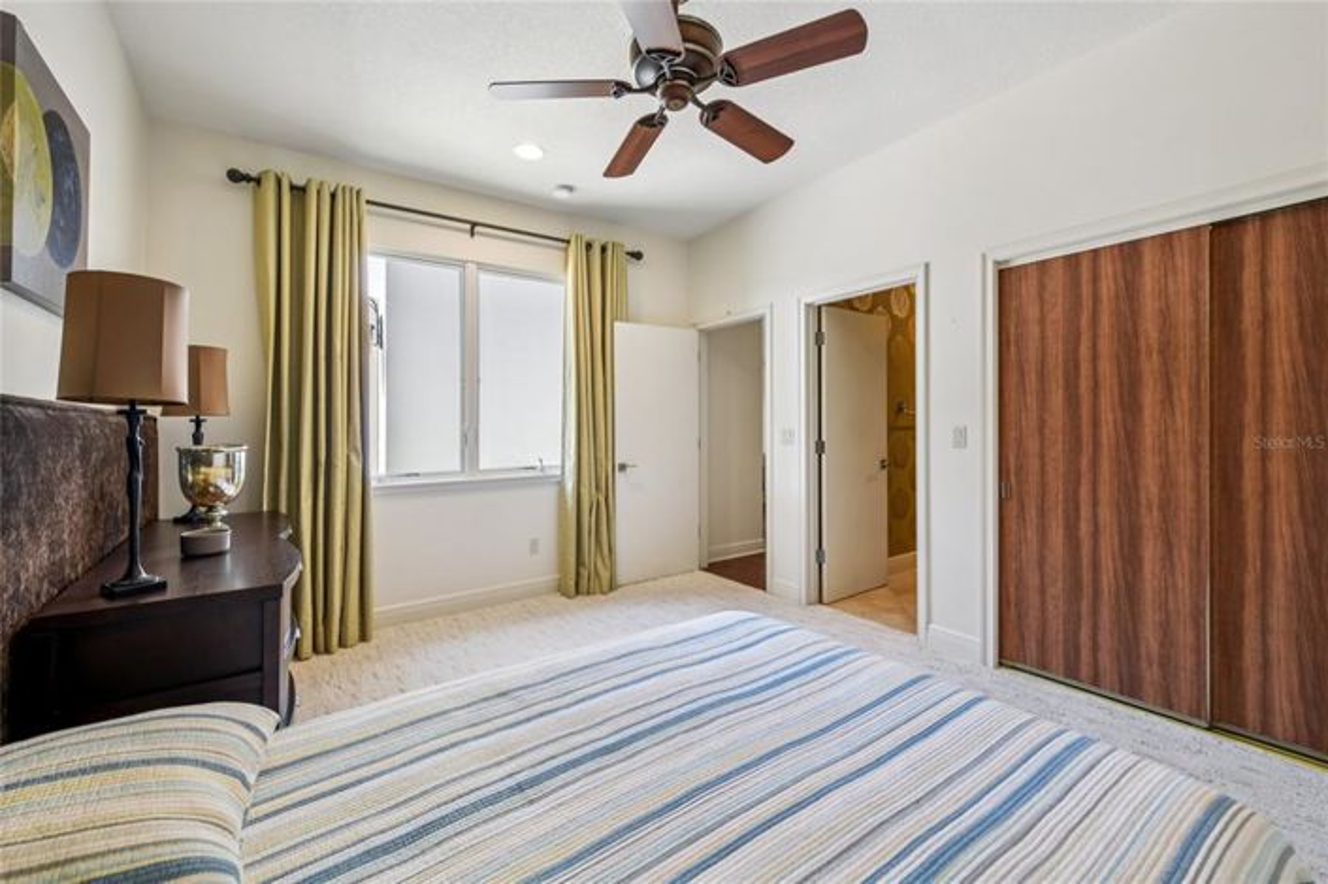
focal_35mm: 15
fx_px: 553
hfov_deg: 100.4
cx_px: 664
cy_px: 442
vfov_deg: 77.2
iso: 400
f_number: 8
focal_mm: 15
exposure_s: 1/20
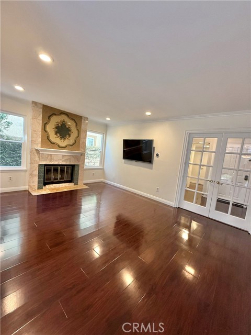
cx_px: 126
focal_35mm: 14
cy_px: 168
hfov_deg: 85.7
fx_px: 135
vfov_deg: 102.1
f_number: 2.2
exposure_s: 1/120
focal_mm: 2.22
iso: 400
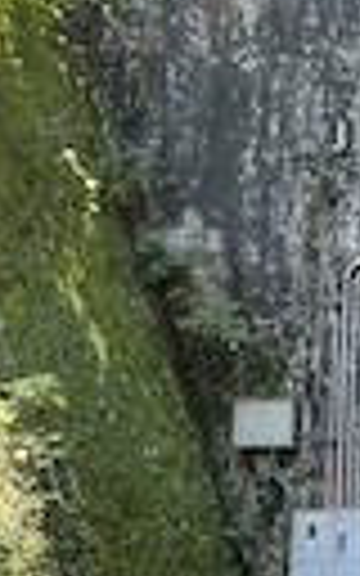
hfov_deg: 11.0
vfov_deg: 20.1
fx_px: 1617
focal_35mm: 103
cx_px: 814
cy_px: 414
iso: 64
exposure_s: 1/121
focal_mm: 4.2
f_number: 1.6
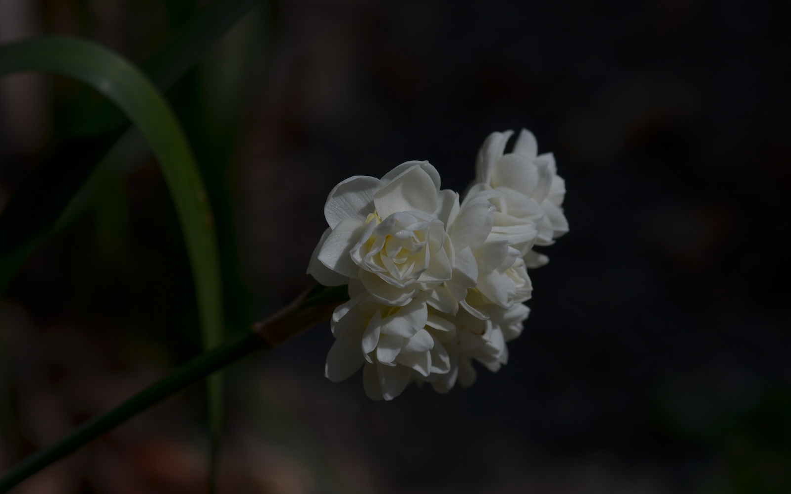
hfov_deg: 13.0
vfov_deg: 8.2
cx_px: 396
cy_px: 239
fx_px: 3460
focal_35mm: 161
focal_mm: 105
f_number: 5.6
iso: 100
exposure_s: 1/4000
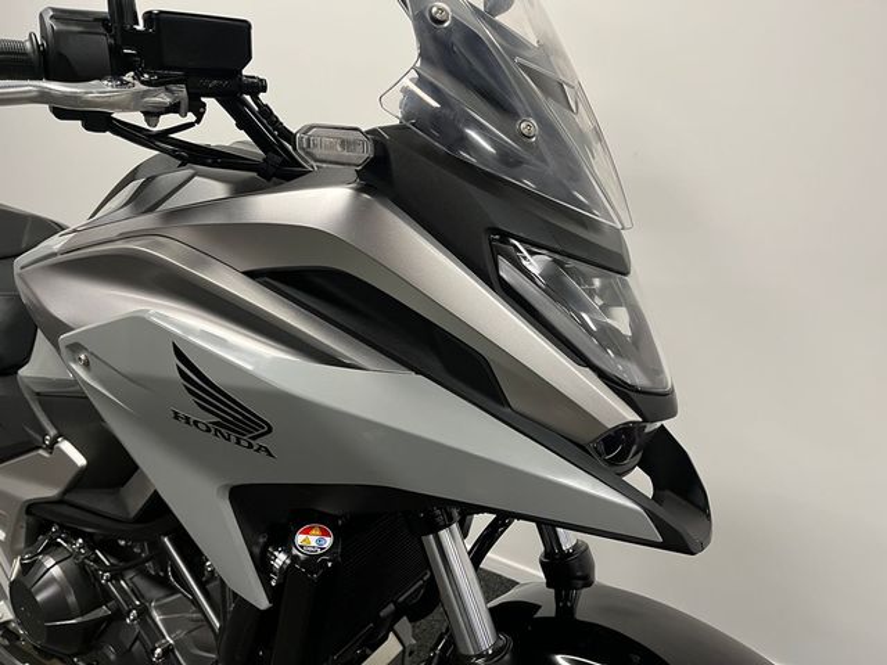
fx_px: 666
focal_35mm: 26
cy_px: 332
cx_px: 444
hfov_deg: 67.3
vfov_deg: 53.1
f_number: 1.6
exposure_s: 1/50
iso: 125
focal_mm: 5.1
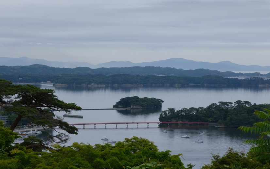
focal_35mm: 123
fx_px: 905
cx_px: 135
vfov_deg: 10.7
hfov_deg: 17.0
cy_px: 85
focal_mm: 80
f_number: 9
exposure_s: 1/400
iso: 320
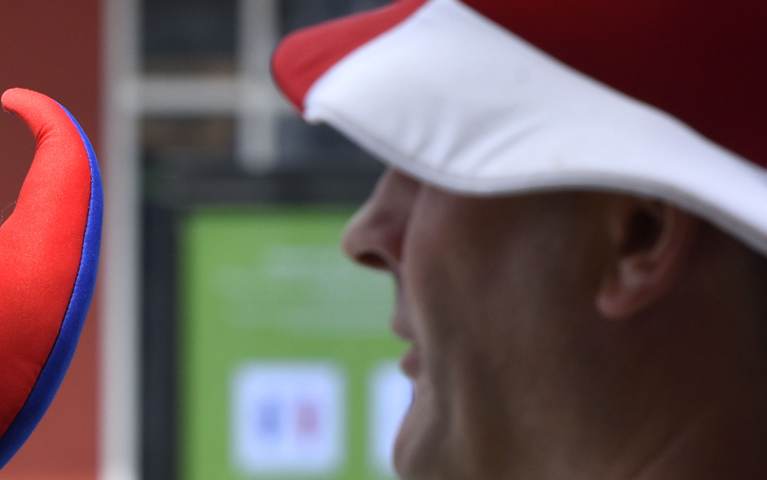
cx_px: -116
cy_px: 692
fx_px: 12146
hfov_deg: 3.6
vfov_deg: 2.3
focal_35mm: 581
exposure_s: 1/640
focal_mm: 200
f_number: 9
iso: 400
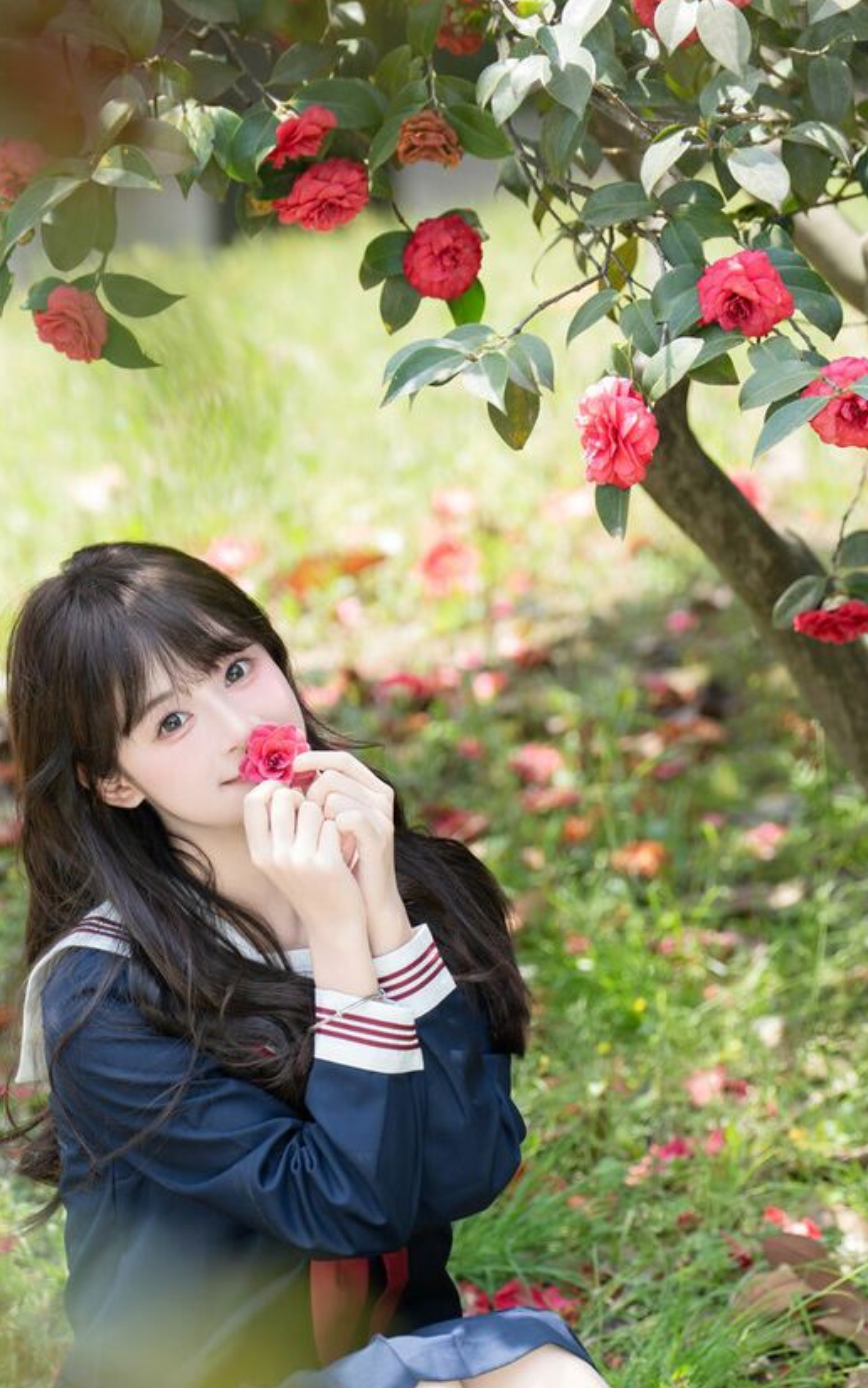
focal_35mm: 251
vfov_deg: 8.3
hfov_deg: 5.2
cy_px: 1042
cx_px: 311
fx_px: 9495
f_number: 2.8
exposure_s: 1/250
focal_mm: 129
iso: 100
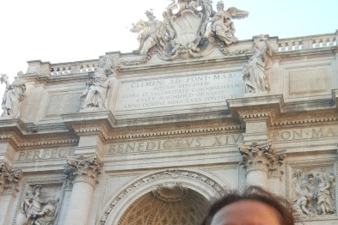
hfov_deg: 32.6
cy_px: 208
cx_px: 224
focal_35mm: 61
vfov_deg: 21.7
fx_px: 573
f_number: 3.5
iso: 160
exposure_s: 1/208
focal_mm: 5.4
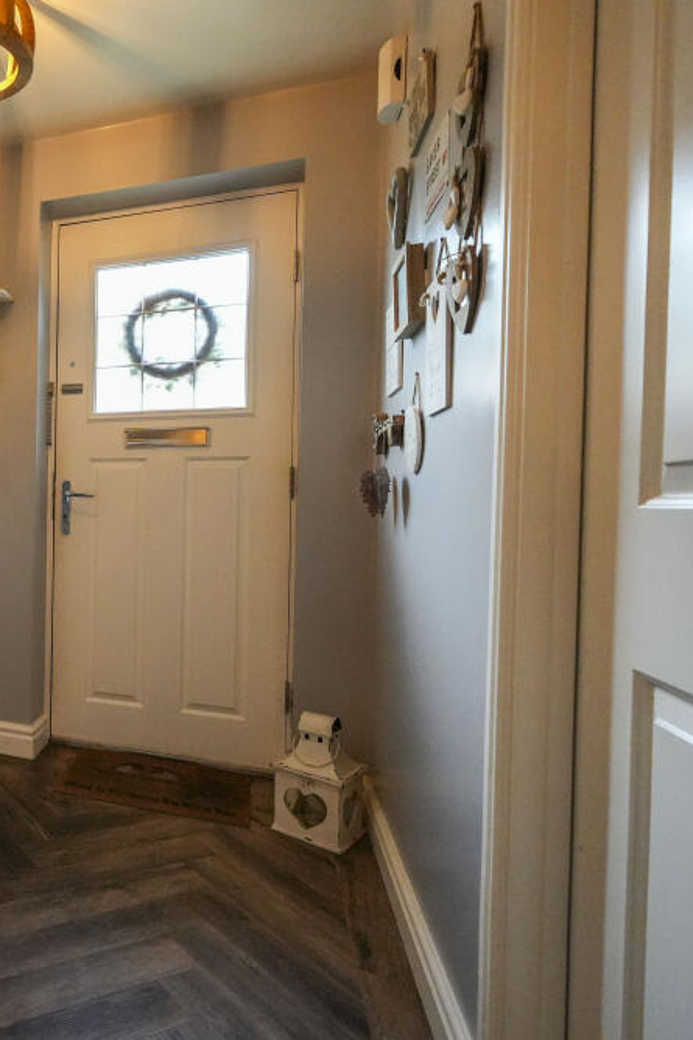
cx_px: -23
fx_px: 664
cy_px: 515
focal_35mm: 23
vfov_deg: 76.1
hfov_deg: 45.1
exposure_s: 1/160
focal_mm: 10
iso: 3200
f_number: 4
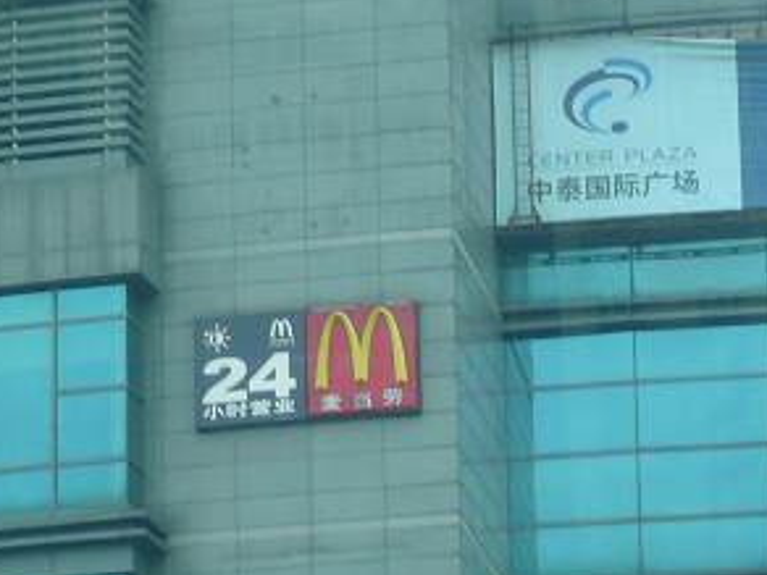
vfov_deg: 5.3
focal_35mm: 279
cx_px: 360
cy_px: 389
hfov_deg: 7.1
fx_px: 6182
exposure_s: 1/160
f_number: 5.6
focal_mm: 16.8
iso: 100
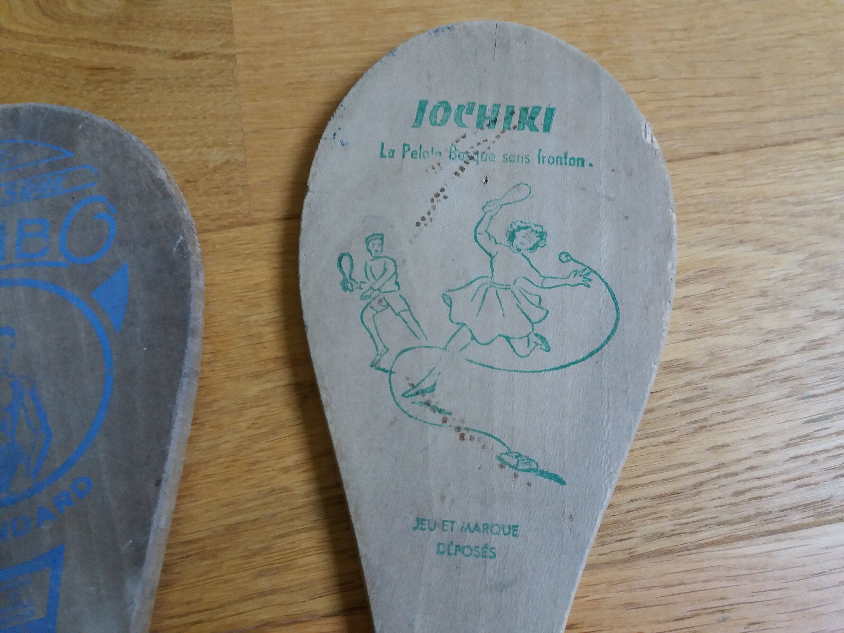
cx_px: 422
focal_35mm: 28
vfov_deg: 49.7
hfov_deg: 63.4
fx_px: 683
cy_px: 316
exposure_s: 1/25
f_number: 1.9
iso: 160
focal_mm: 3.7
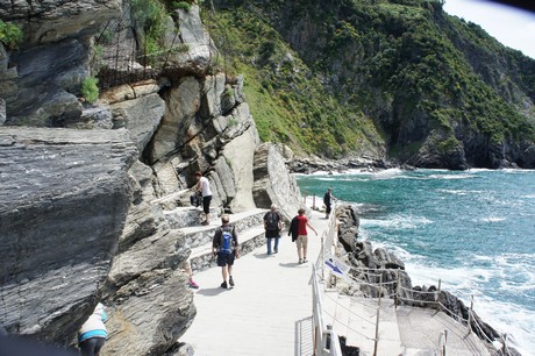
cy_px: 178
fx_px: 401
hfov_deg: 67.4
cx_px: 268
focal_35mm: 27
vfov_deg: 47.9
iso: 400
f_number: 11
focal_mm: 18
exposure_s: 1/250
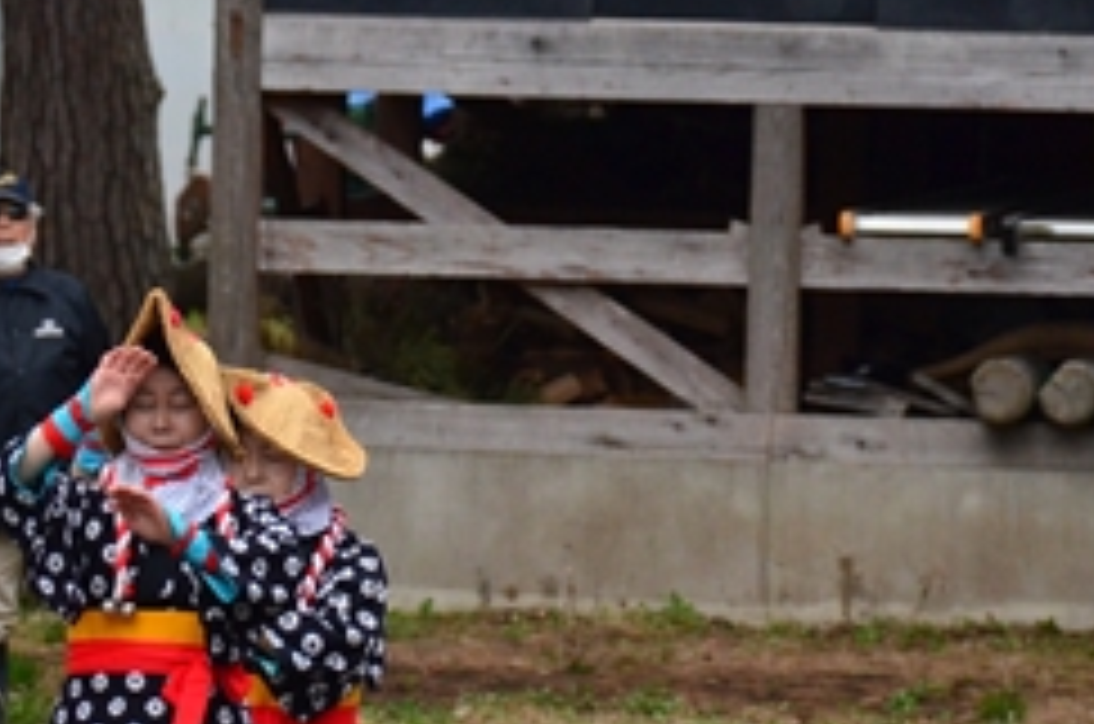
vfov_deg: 2.5
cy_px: 501
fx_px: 16409
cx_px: 198
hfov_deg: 3.8
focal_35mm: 541
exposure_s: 1/2500
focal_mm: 175
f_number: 6.3
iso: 2000
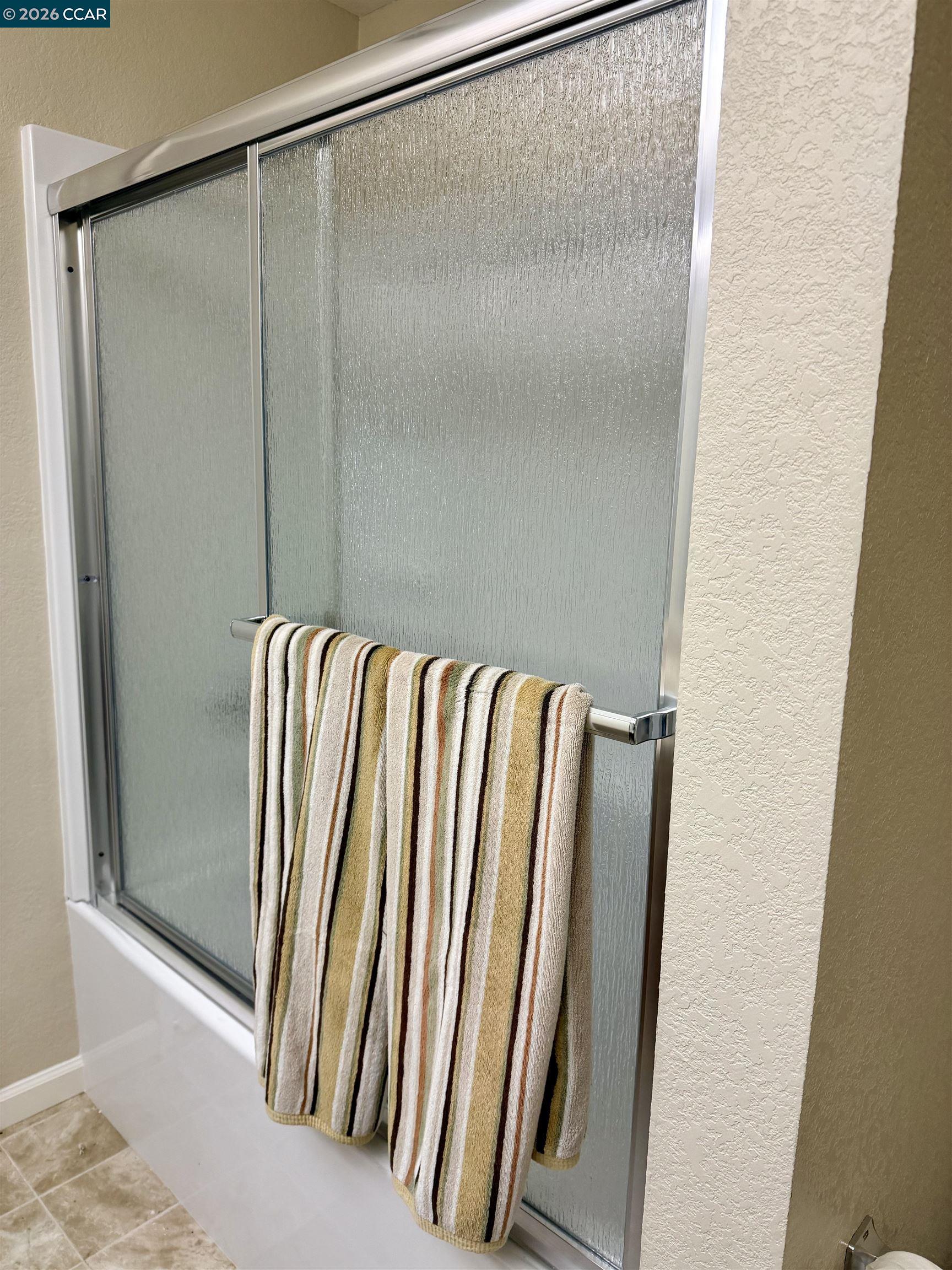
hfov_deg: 56.8
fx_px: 880
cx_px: 476
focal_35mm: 24
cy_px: 635
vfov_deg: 71.6
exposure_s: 1/60
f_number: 1.78
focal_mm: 6.76
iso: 200
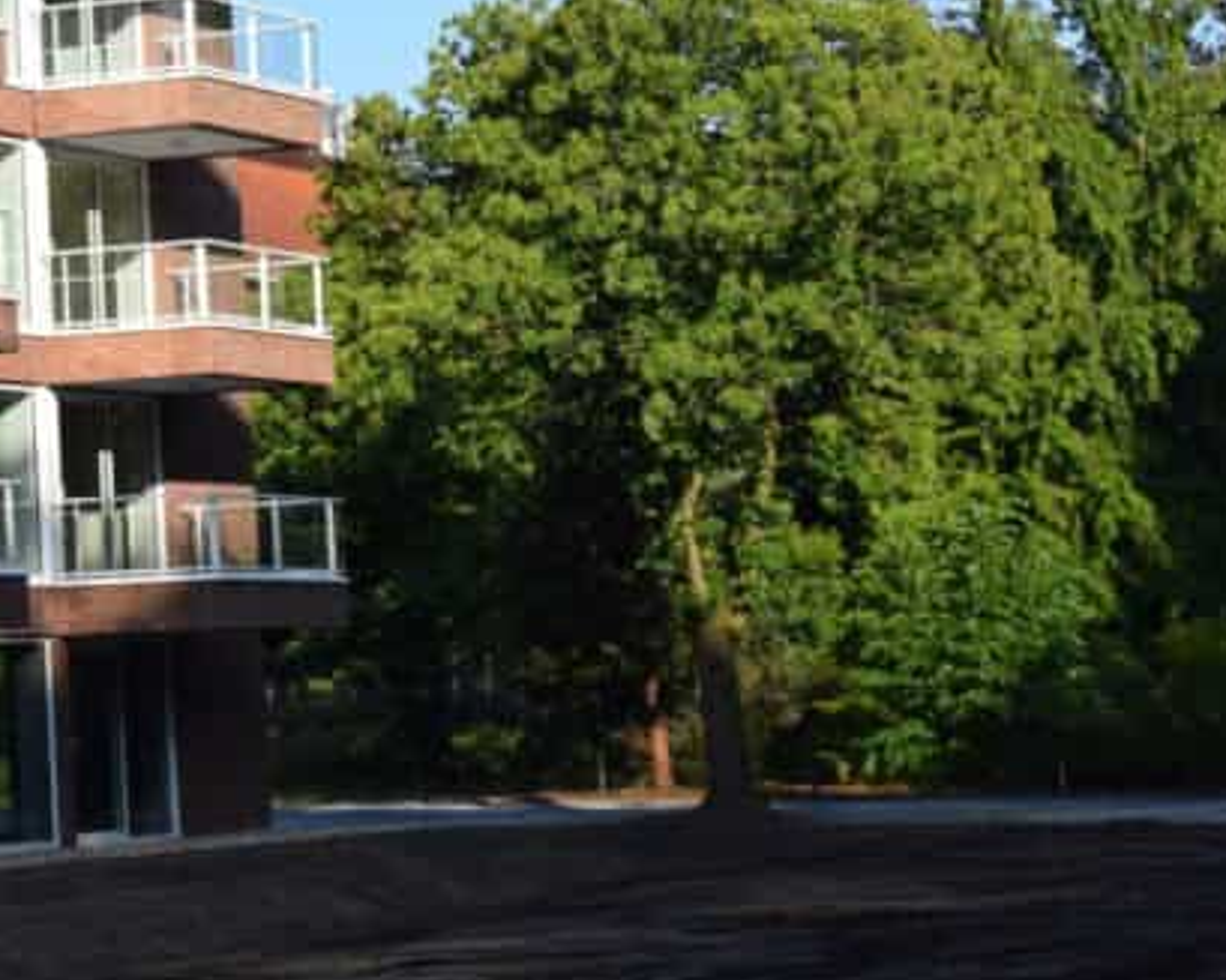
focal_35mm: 141
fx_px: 5115
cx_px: -147
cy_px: 10
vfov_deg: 10.9
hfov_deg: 13.4
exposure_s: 1/320
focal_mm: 40
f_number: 9
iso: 200
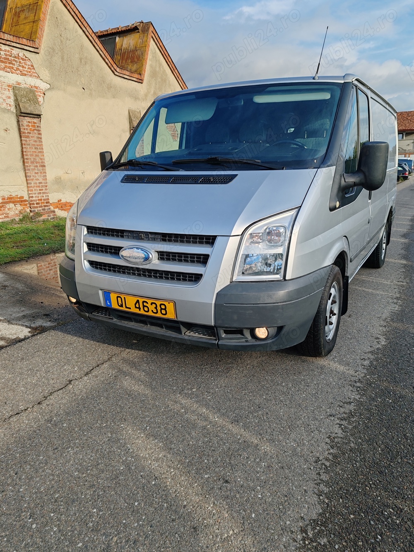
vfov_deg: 65.3
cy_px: 276
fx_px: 431
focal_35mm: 27
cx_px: 207
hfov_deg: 51.3
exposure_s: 1/380
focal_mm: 6.12
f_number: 1.9
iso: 50
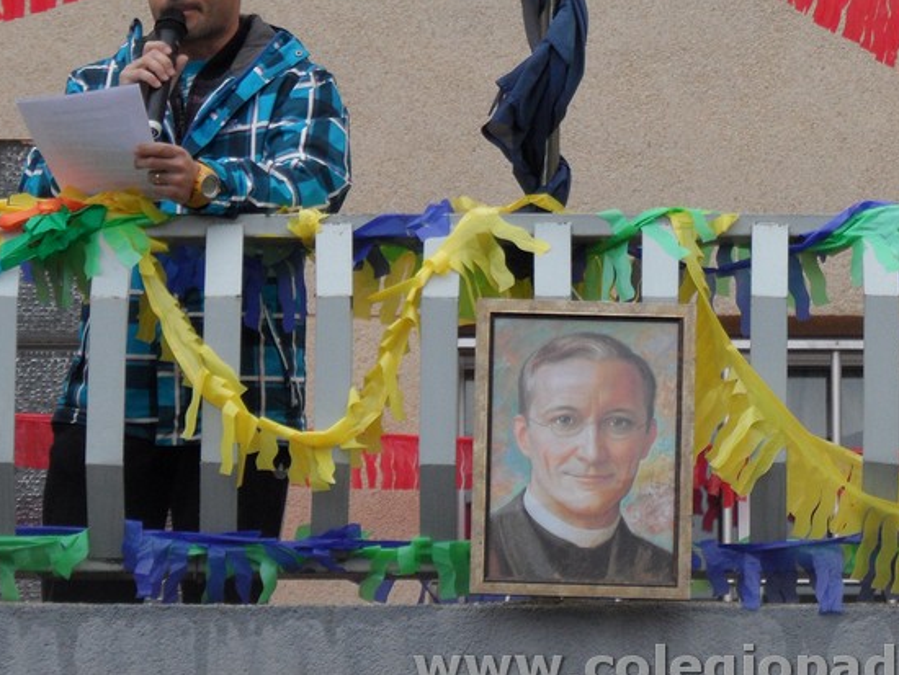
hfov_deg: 5.9
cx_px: 459
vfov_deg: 4.4
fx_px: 8704
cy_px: 77
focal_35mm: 335
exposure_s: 1/125
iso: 100
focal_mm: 29.7
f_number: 4.4
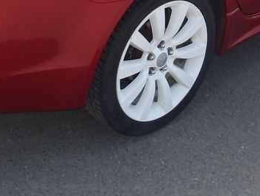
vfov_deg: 17.7
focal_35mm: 78
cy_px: -59
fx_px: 586
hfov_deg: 25.0
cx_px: 137
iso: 100
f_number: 3
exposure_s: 1/561
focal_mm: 4.9
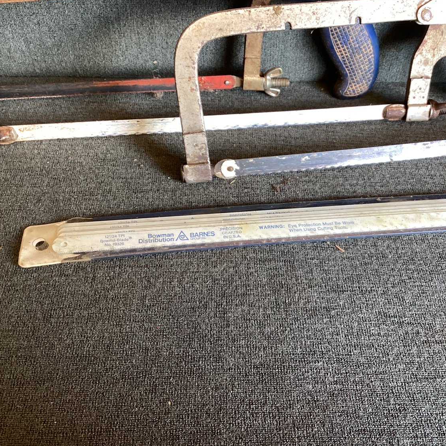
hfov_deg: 44.6
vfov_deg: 44.9
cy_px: 223
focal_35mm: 37
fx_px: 539
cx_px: 273
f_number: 2.4
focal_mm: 3.3
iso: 80
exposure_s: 1/50
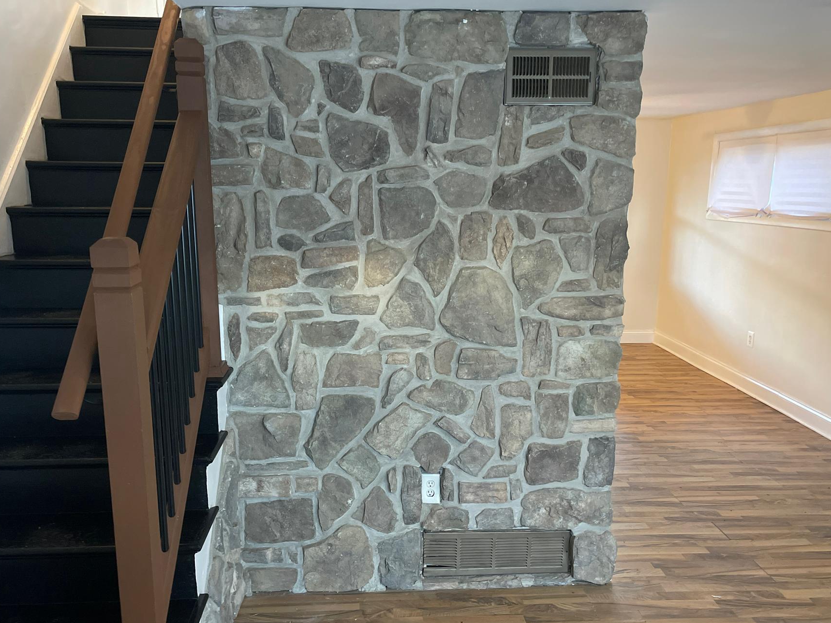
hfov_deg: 58.3
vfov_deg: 45.3
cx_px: 396
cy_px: 354
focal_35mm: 31
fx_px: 744
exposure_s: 1/40
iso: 500
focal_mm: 5.1
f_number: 1.6
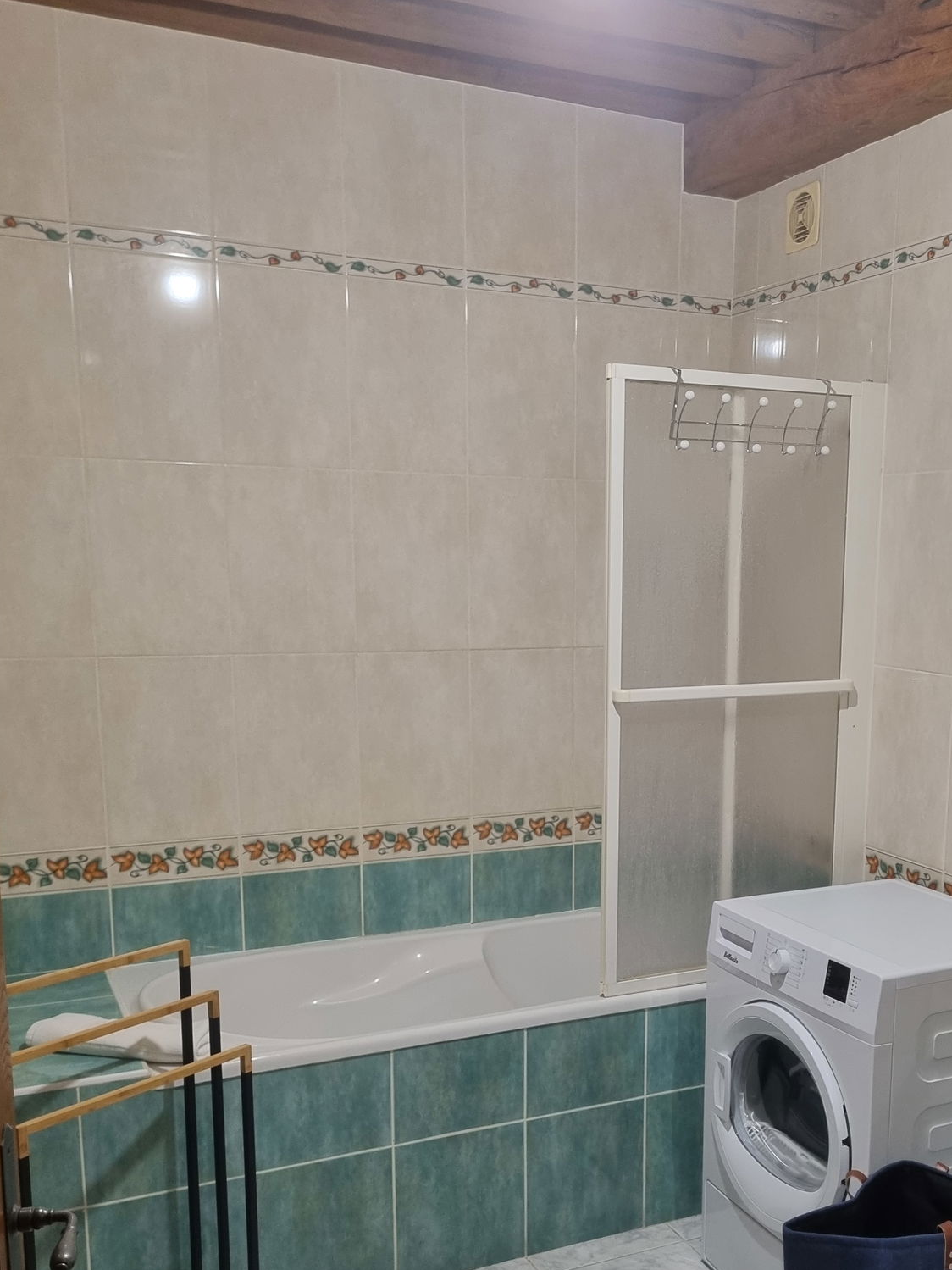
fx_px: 1357
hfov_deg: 38.0
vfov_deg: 49.7
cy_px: 781
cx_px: 671
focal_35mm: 37
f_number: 1.8
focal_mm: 5.4
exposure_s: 1/50
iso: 250
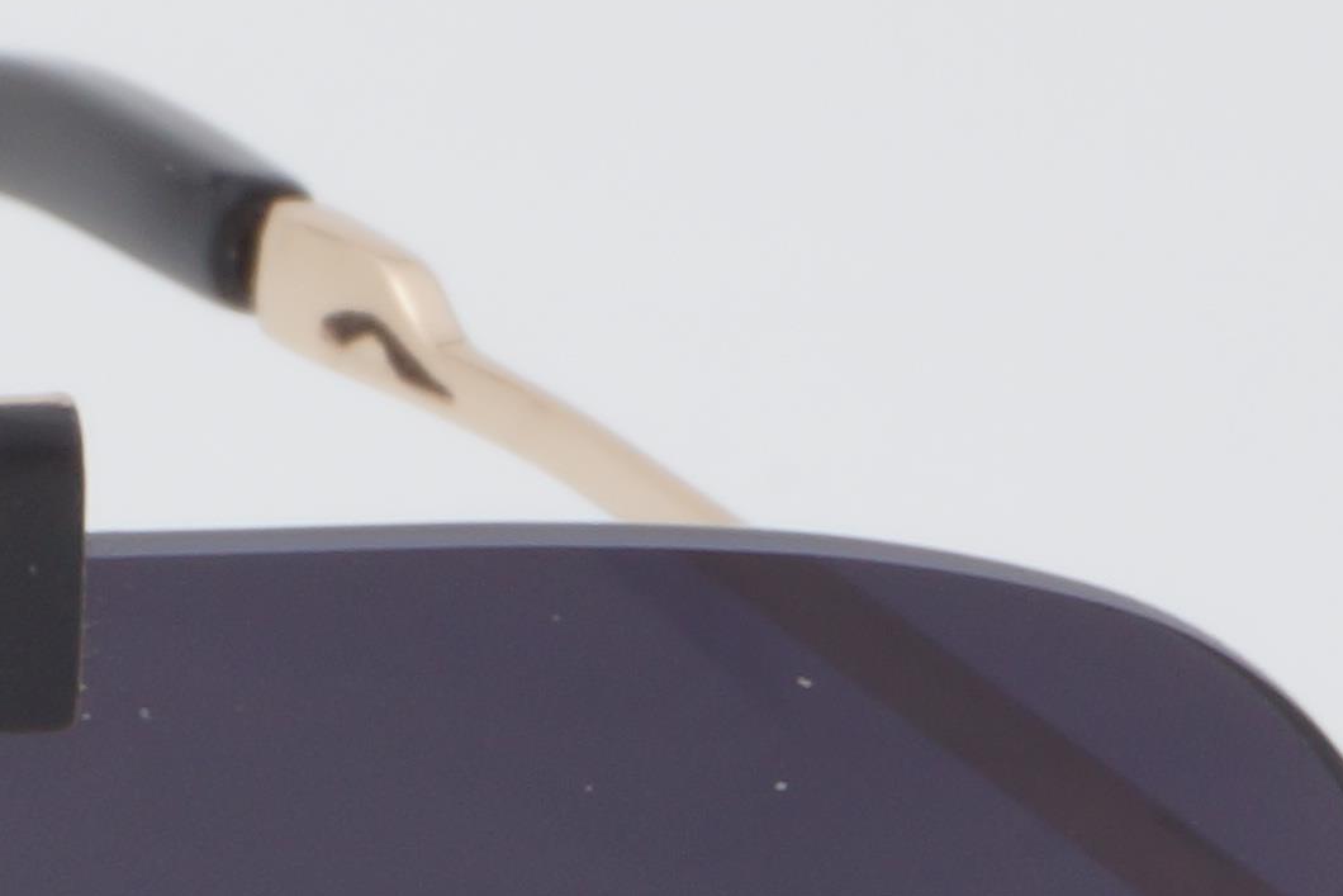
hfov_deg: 4.3
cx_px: -1966
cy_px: 1691
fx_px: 17416
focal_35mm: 467
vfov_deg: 2.9
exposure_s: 1/3
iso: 100
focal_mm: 55
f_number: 32
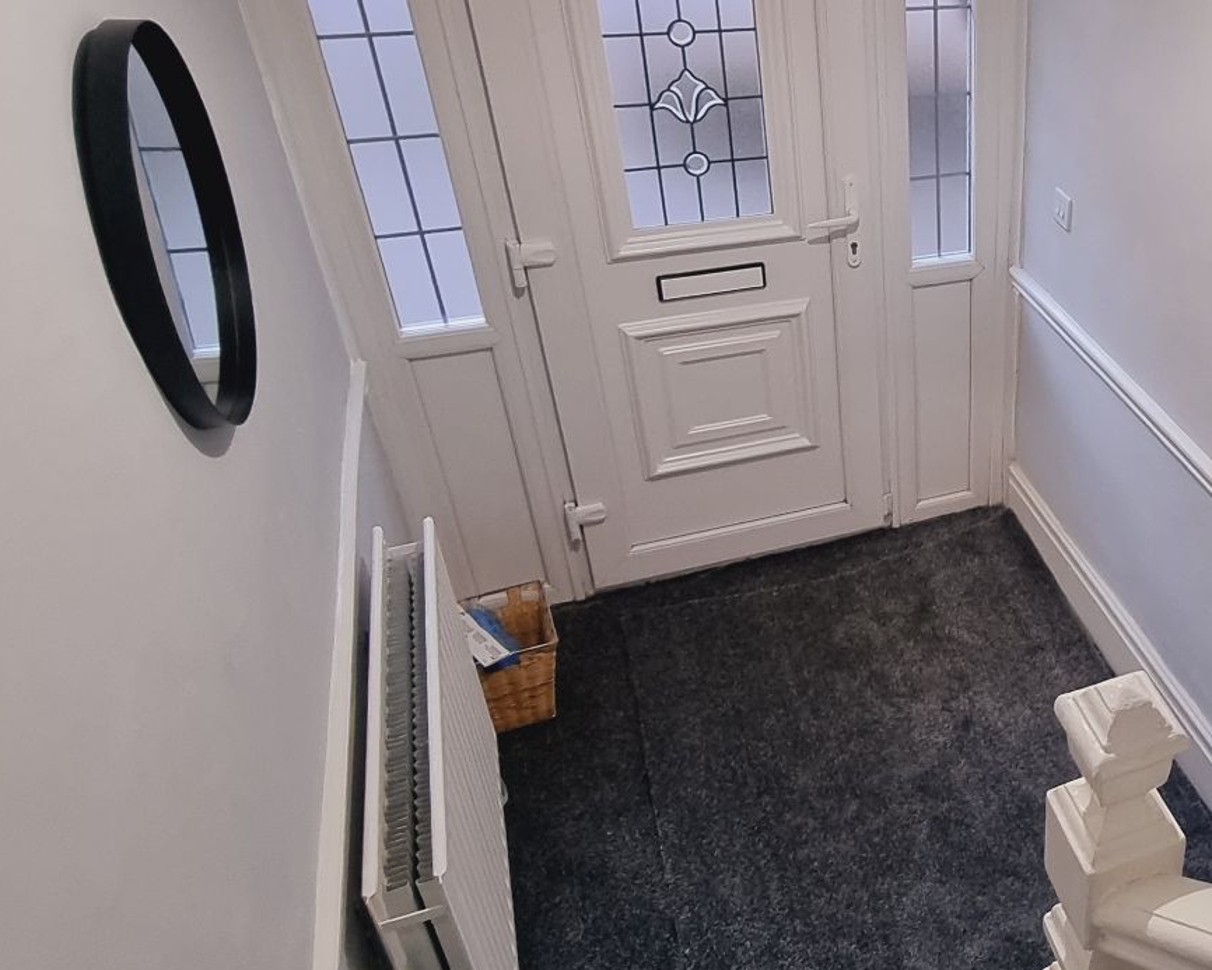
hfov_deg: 52.2
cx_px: 1078
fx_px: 1076
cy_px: 403
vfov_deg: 48.3
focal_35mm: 30
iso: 320
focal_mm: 2.2
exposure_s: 1/33
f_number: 2.2
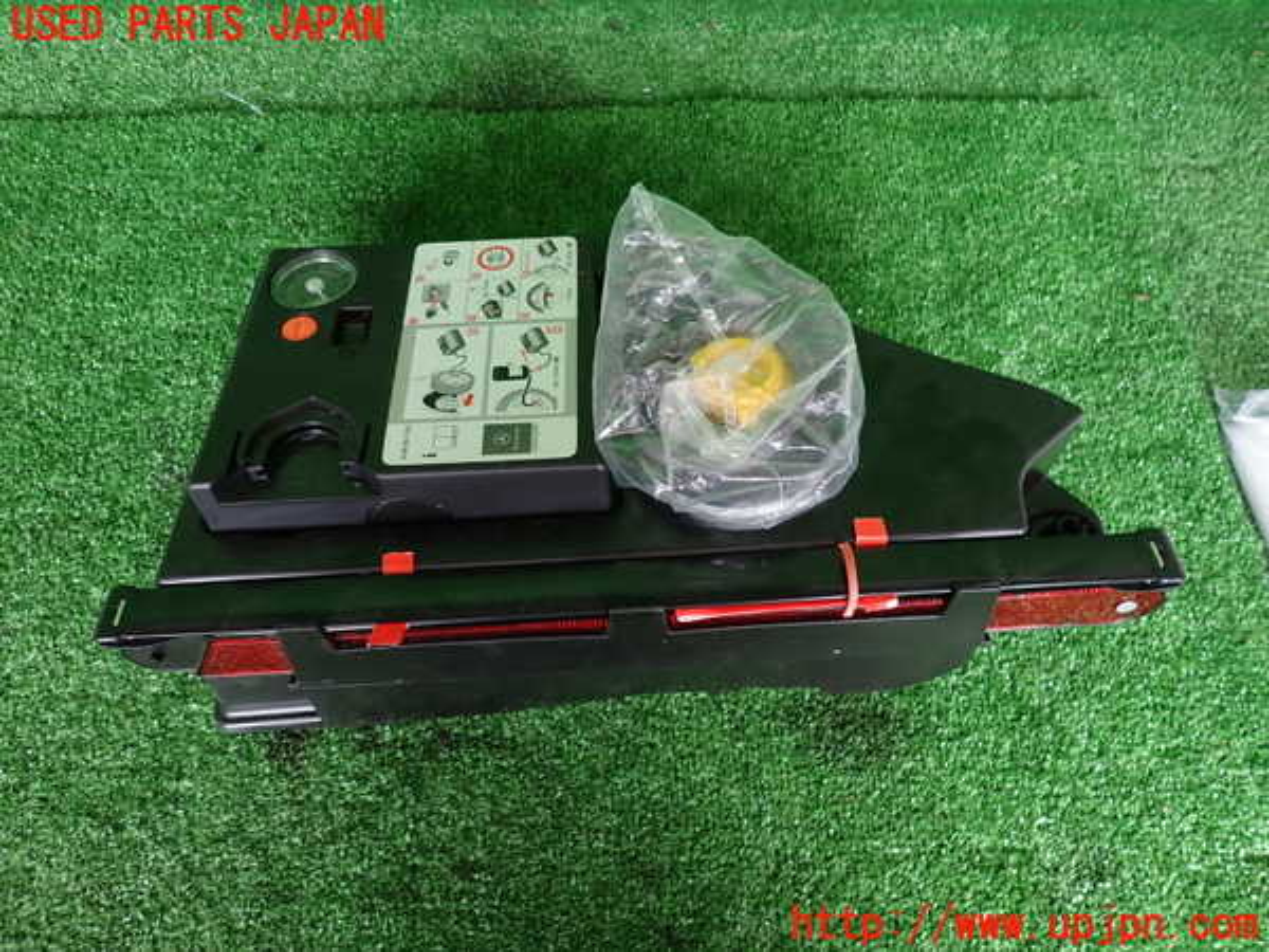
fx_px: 916
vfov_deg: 54.9
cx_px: 634
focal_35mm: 25
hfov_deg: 69.4
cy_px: 476
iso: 200
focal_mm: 4.5
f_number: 2
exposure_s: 1/60
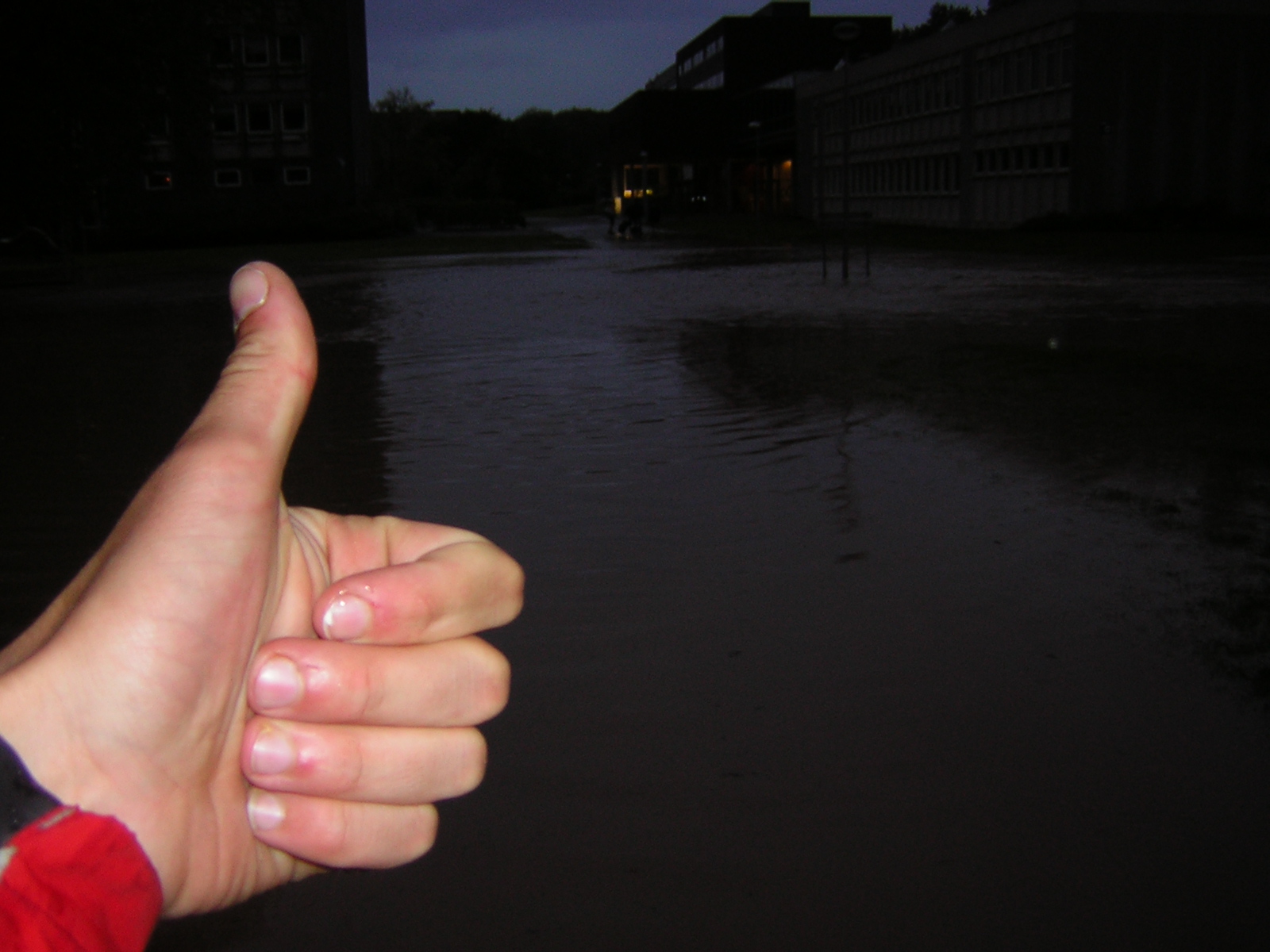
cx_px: 635
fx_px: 1321
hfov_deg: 51.4
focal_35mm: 36
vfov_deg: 39.7
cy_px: 476
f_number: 2.6
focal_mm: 4.7
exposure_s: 1/60.1
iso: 50
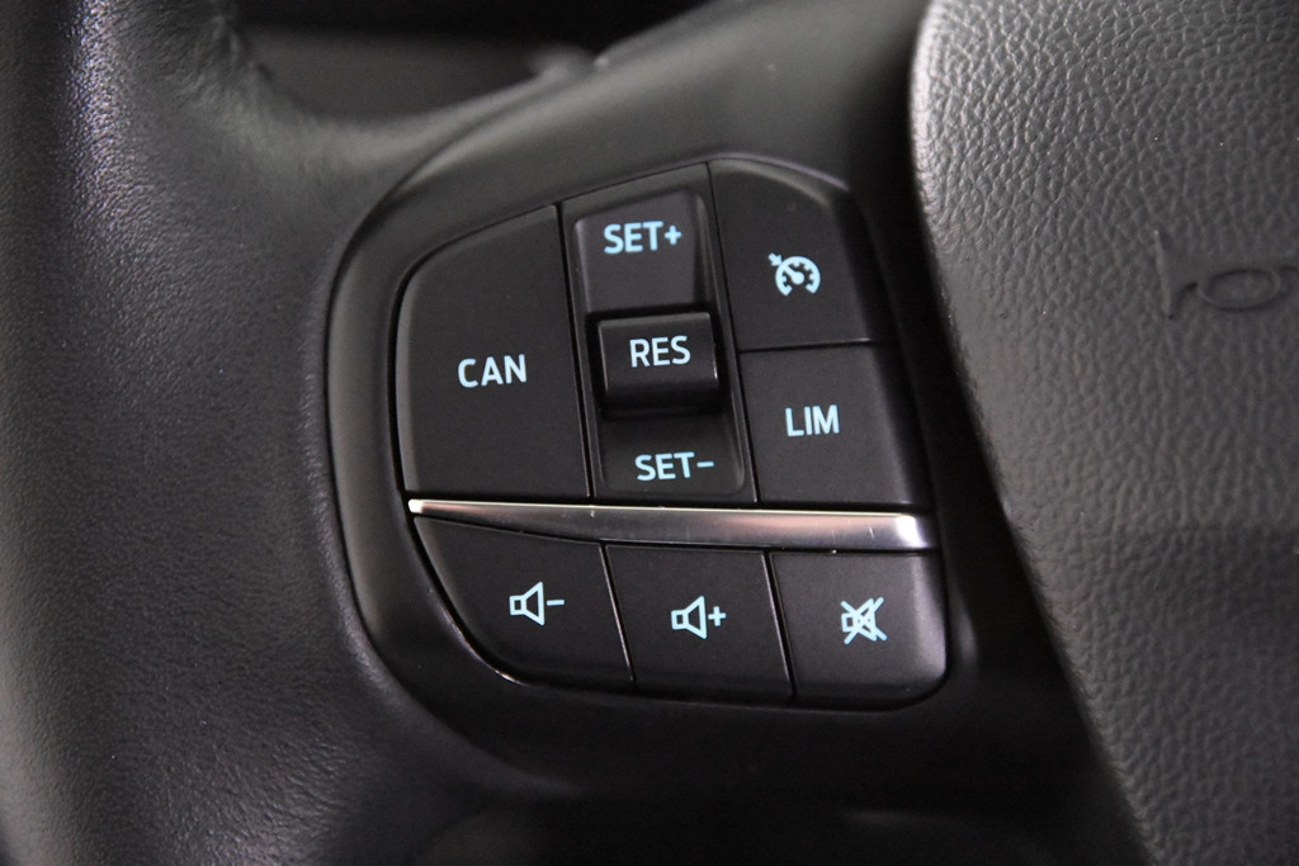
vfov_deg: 13.0
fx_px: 3789
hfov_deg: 19.5
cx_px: 650
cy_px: 433
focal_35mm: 105
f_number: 4
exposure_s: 1/100
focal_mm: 70
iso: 12800
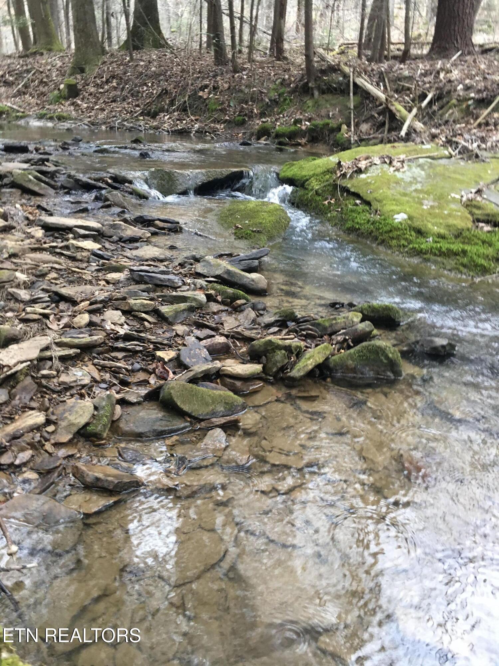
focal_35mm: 29
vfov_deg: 61.7
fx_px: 557
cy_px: 333
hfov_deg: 48.2
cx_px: 250
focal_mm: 4.15
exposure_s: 1/30
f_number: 2.2
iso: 100
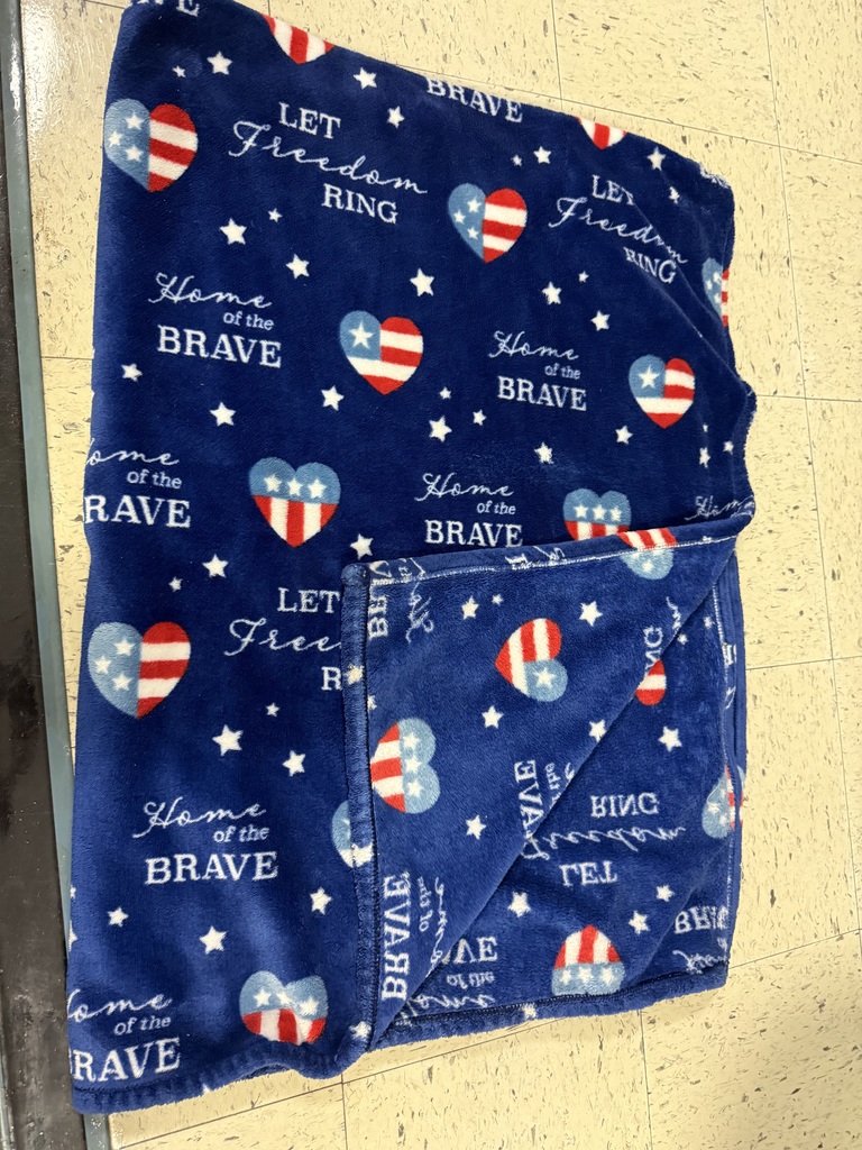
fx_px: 797
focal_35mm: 24
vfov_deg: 71.6
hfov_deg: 56.8
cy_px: 575
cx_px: 431
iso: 640
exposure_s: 1/60
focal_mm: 6.76
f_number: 1.78
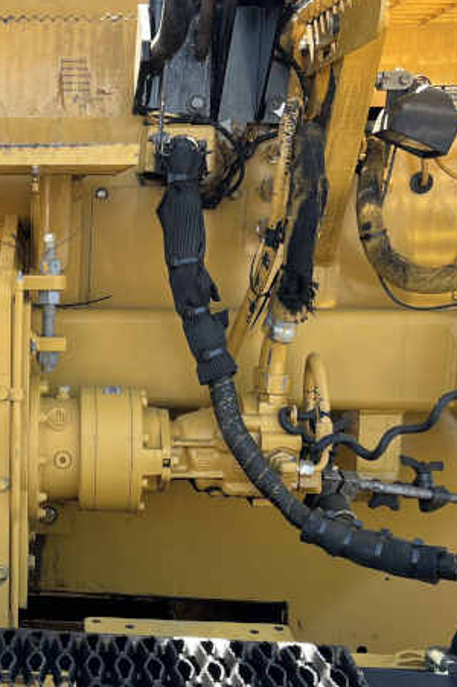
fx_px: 1144
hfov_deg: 21.4
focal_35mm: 60
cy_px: 445
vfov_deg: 33.2
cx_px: -52
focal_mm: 5.7
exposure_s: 1/289
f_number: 1.5
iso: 40
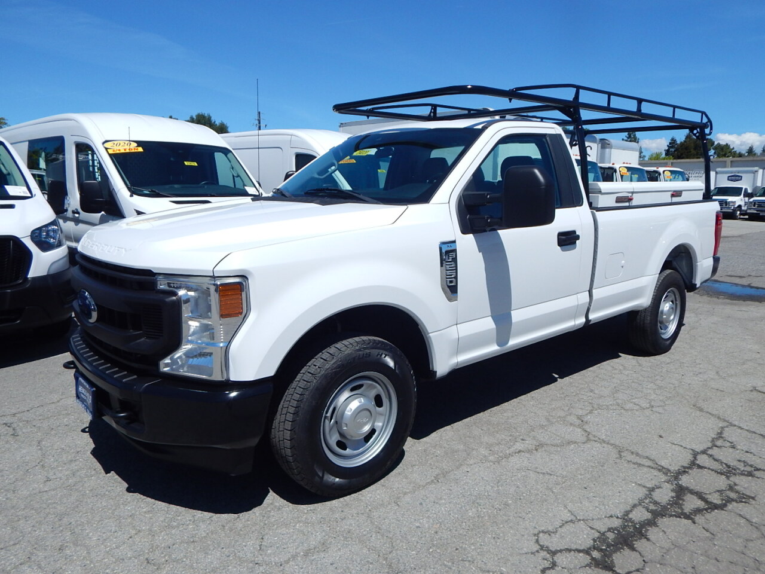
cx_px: 382
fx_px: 552
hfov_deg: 69.4
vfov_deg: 54.9
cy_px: 287
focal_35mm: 25
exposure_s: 1/1250
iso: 125
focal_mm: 4.5
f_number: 6.1
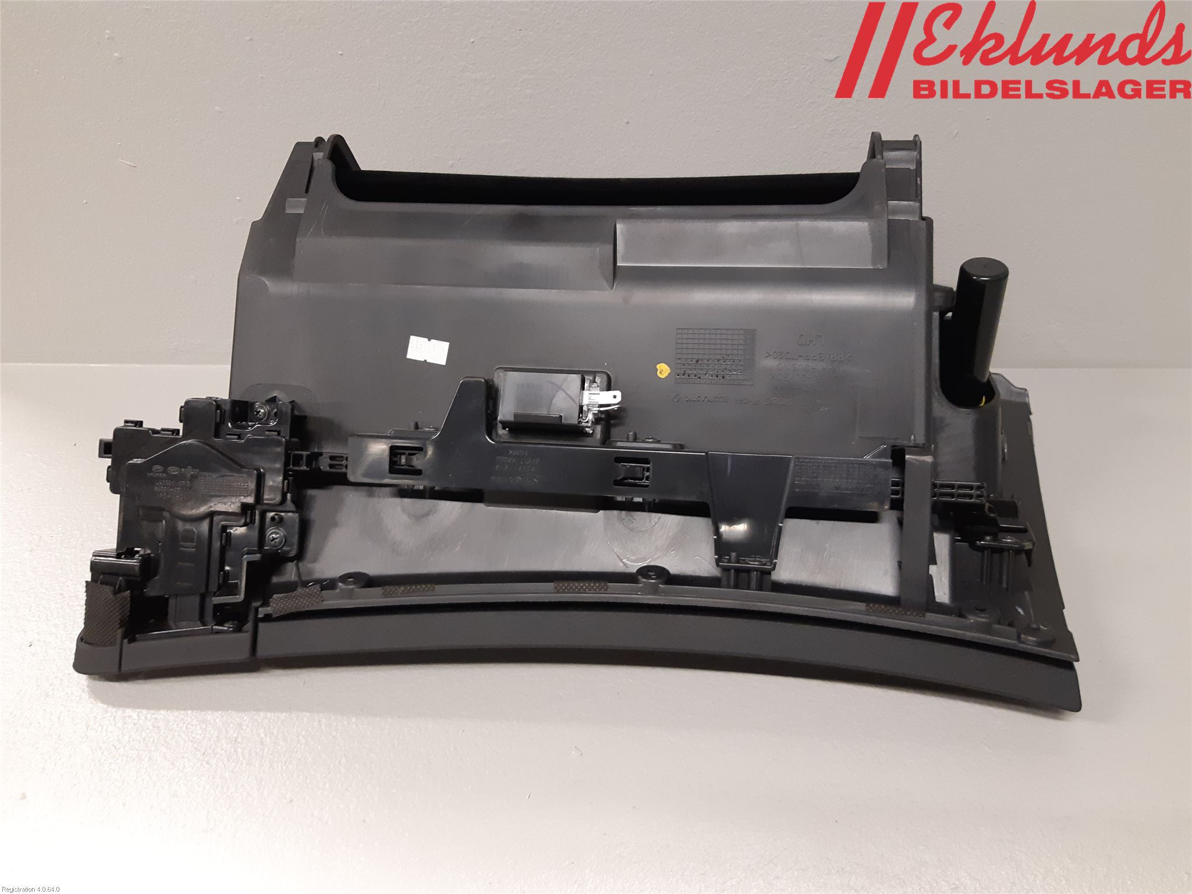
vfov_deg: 53.1
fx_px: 895
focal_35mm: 26
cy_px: 447
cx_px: 596
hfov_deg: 67.3
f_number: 1.7
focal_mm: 3.93
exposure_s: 1/60
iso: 250
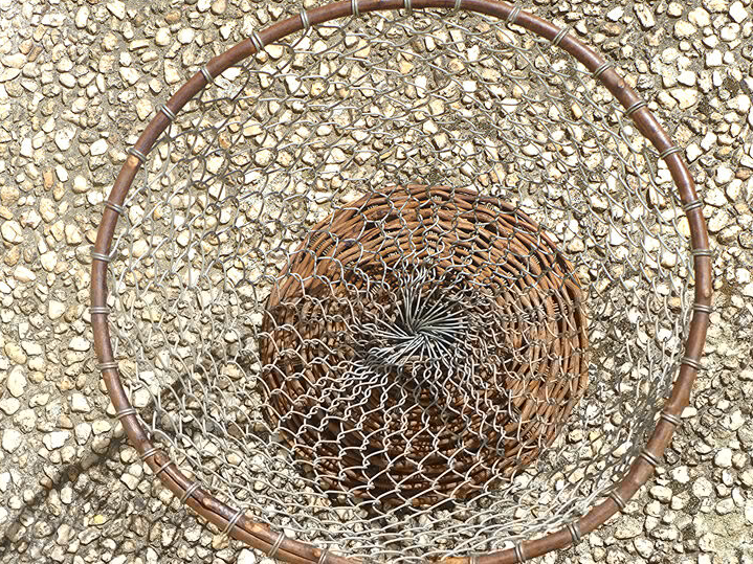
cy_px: 285
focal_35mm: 89
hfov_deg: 22.0
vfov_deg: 16.6
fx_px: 1936
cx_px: 387
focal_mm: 14.2
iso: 80
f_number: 4.5
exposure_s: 1/500
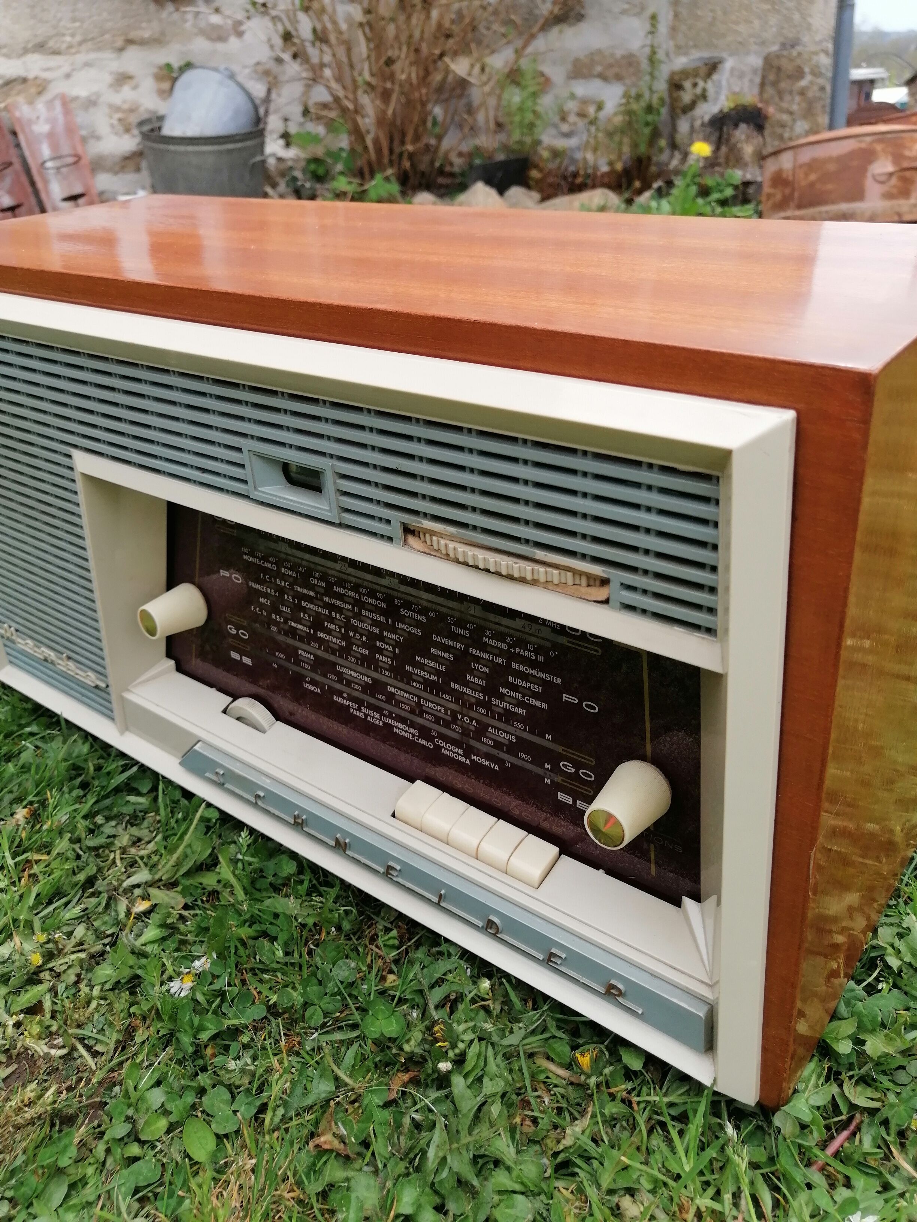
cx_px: 458
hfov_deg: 53.1
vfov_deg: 67.3
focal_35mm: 26
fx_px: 918
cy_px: 611
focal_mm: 3.95
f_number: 1.8
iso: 80
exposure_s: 1/900
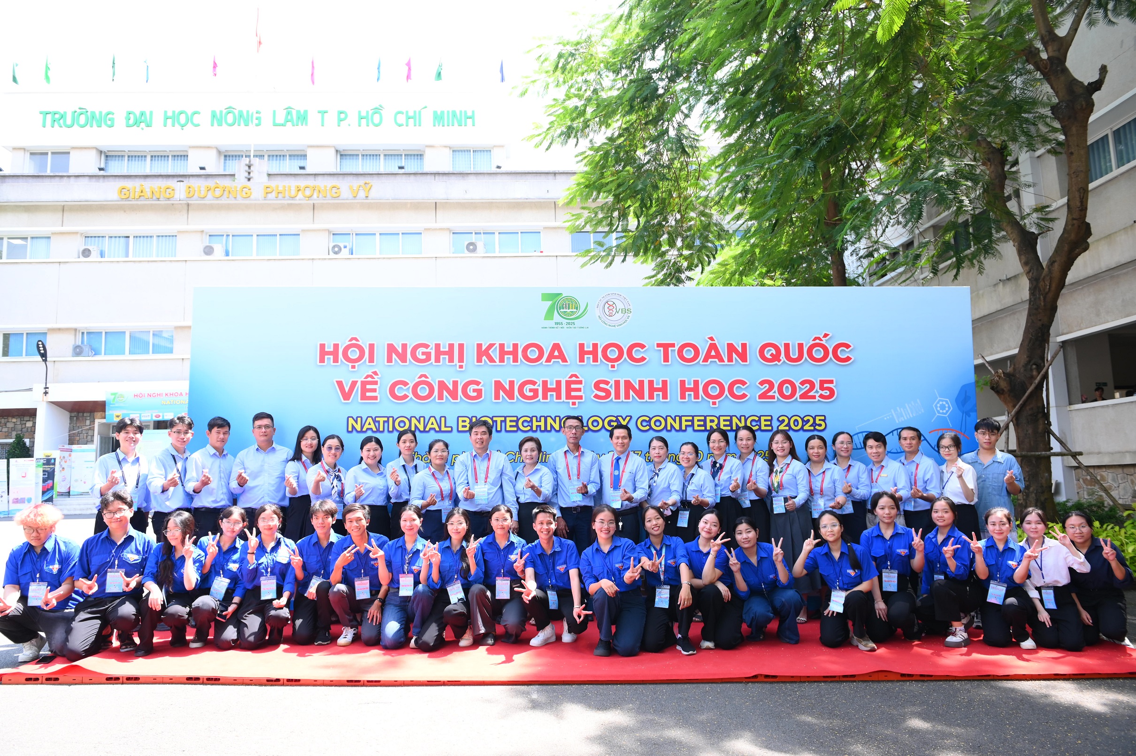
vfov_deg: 53.1
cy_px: 378
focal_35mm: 24
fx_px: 757
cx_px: 568
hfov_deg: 73.8
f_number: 5.6
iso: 320
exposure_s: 1/200
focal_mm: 24
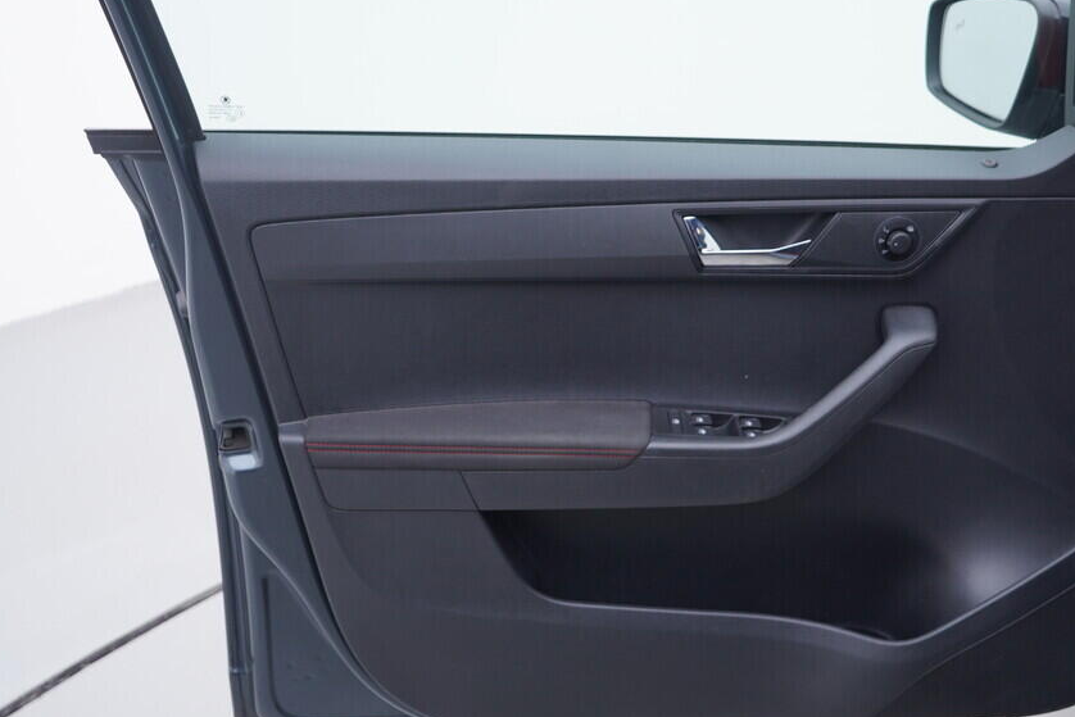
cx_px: 595
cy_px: 339
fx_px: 1314
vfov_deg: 30.5
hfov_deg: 44.4
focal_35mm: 44
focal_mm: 24
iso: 125
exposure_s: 1/50
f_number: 3.2
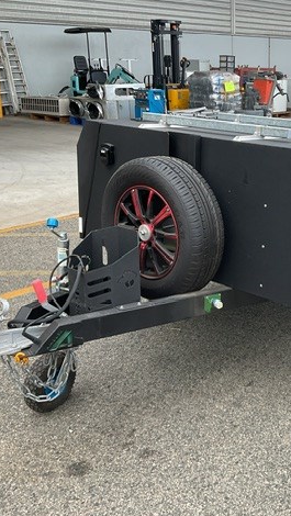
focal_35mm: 43
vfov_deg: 47.3
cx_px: 264
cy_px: 257
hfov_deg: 26.8
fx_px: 589
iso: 16
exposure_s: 1/409
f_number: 1.8
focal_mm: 3
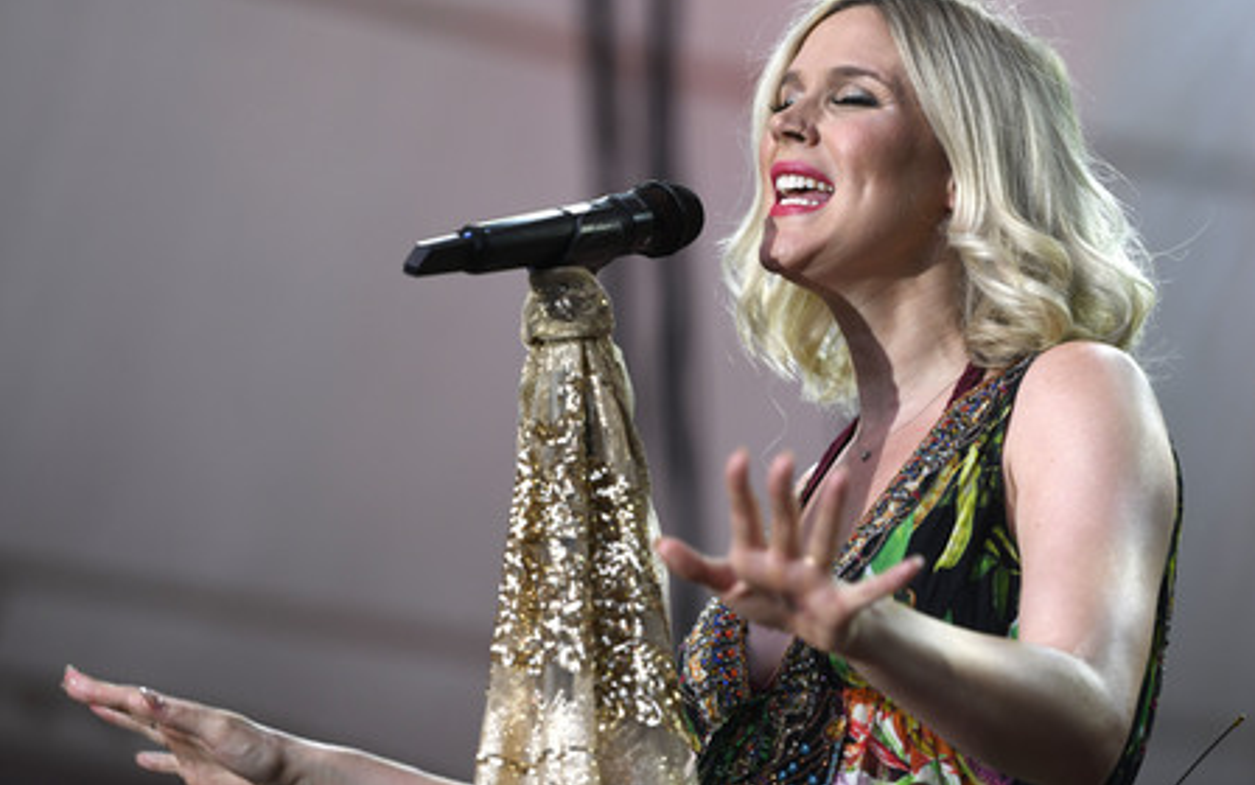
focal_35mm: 169
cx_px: 629
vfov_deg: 7.8
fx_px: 5780
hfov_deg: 12.4
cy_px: 367
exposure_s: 1/320
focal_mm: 165
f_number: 3.5
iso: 640
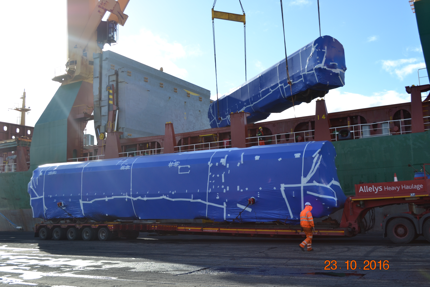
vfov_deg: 36.9
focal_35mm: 36
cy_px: 144
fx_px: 430
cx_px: 215
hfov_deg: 53.1
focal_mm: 24
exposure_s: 1/200
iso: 100
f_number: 7.1
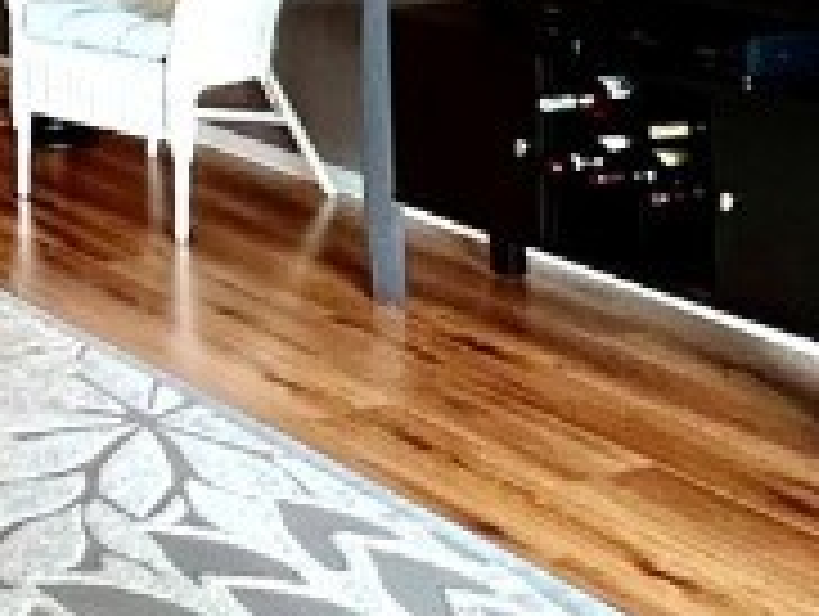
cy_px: -315
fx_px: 1729
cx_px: -297
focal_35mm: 73
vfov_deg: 18.0
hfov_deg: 23.1
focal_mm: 1.57
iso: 500
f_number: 1.8
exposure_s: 1/60
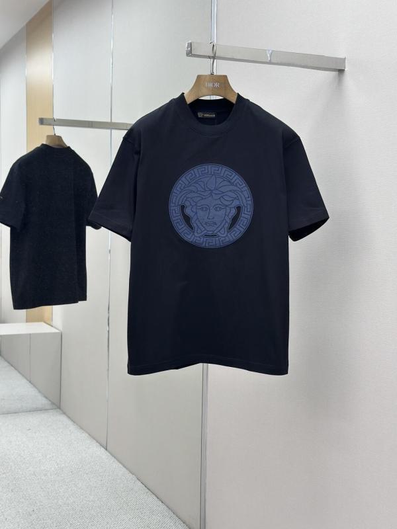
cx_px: 198
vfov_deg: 39.7
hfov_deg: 30.3
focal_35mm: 48
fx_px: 734
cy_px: 264
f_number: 1.78
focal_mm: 6.86
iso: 80
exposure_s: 1/233
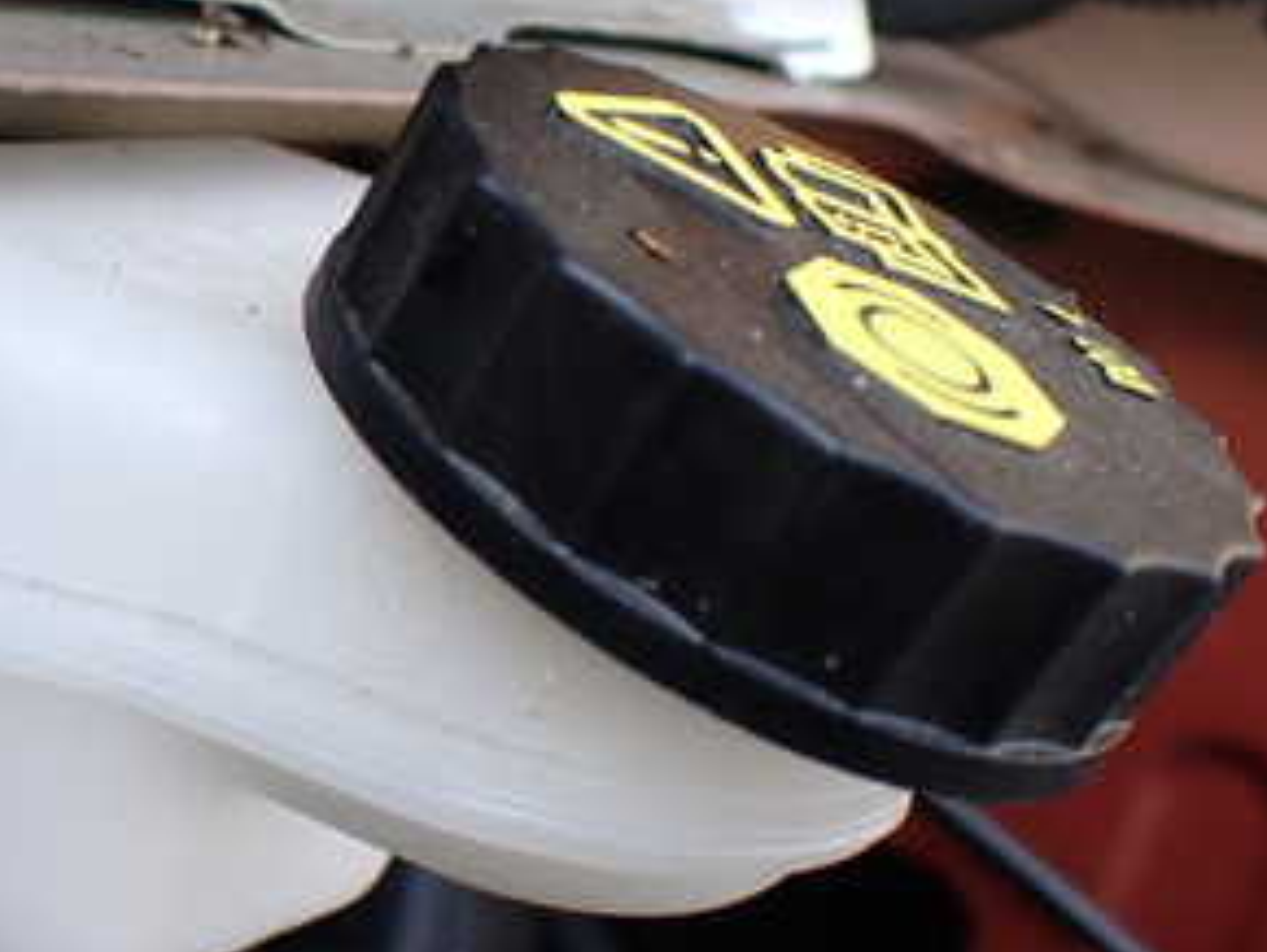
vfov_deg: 23.7
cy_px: 406
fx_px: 2271
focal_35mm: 62
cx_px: -31
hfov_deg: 29.0
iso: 100
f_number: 2.3
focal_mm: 5.4
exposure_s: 1/160
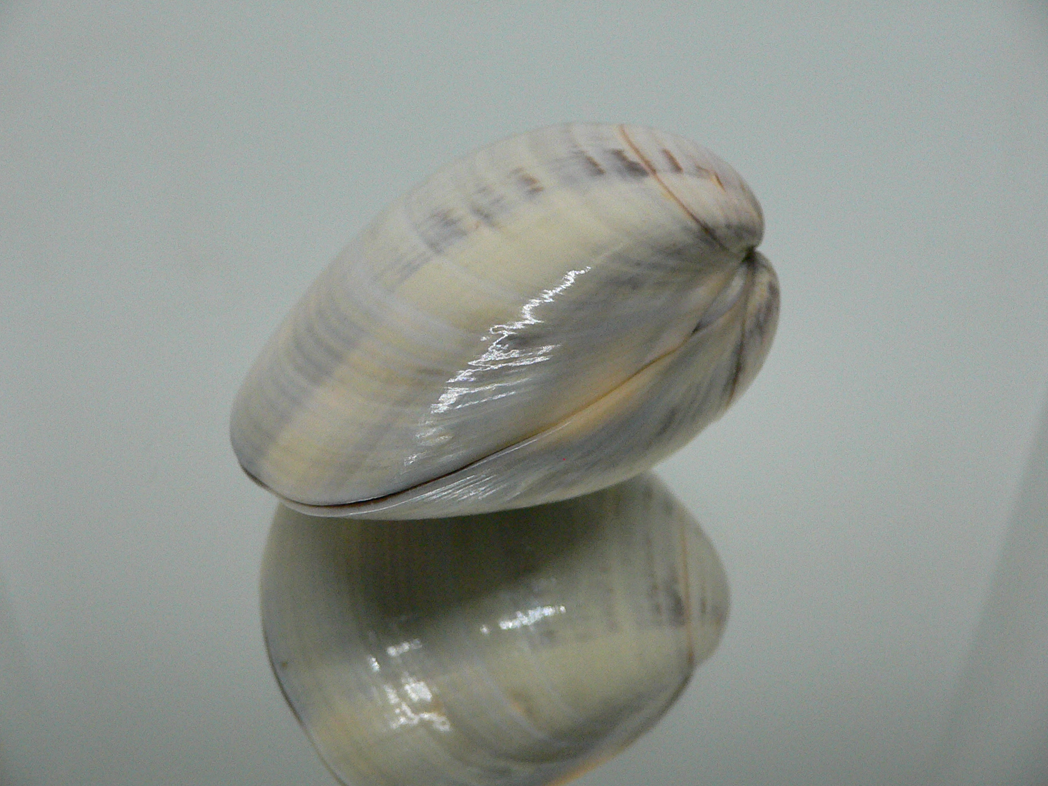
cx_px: 502
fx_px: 1120
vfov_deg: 38.7
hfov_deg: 50.1
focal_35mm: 37
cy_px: 378
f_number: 2.8
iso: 200
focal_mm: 4.6
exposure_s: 1/60
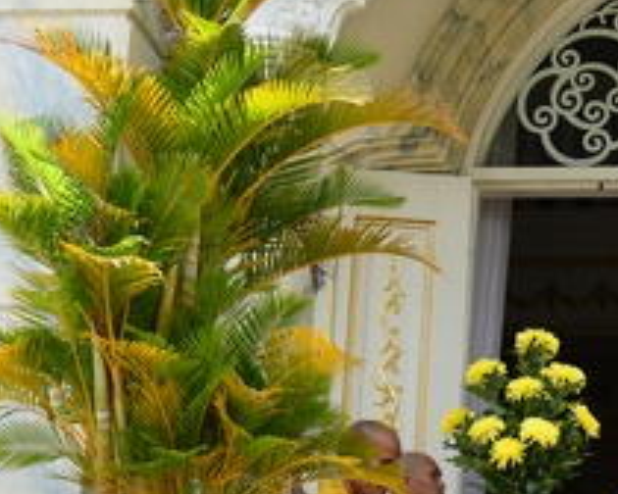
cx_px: 756
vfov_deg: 13.3
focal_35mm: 116
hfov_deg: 15.9
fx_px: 2122
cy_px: 223
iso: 320
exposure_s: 1/1250
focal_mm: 40
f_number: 4
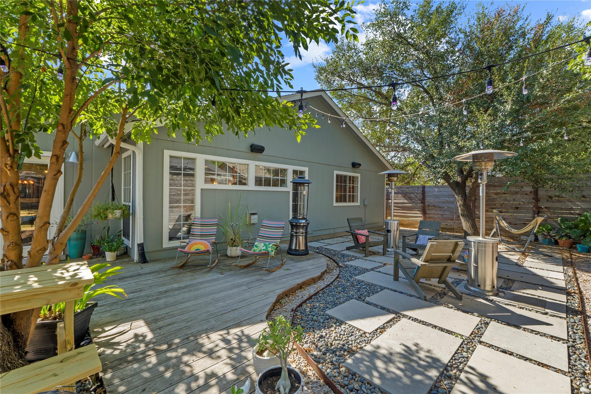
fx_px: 246
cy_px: 197
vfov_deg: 77.3
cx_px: 296
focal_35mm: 15
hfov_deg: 100.4
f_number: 11
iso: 250
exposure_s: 1/6
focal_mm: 10
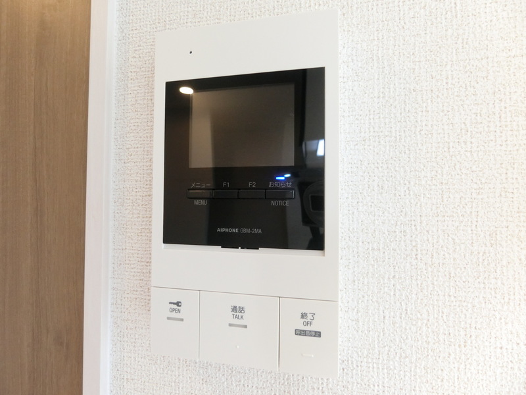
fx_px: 289
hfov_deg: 84.7
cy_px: 198
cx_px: 263
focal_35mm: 19
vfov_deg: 68.7
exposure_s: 1/80
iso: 400
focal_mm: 4.06
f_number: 2.7
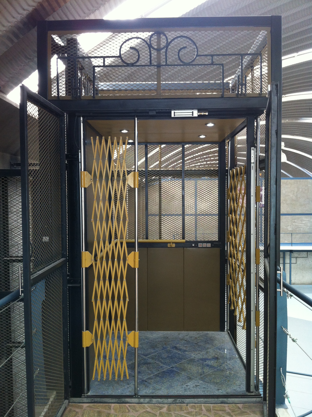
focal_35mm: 35
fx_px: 422
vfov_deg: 52.7
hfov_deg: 40.6
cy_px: 208
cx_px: 156
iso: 100
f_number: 2.8
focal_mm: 3.85
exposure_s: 1/17
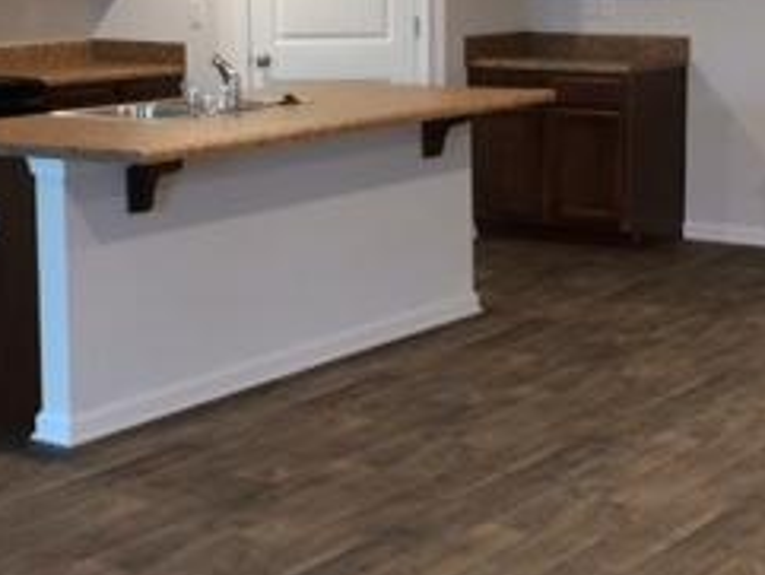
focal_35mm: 77
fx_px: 1703
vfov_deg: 19.1
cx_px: 441
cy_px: 168
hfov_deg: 25.3
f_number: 2.2
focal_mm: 4.15
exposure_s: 1/30
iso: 160
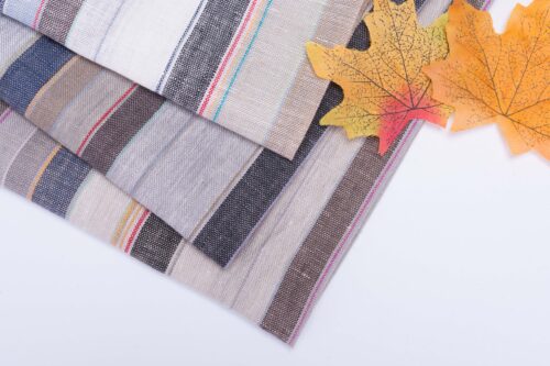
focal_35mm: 52
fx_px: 802
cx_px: 275
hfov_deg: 37.9
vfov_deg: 25.7
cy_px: 183
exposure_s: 1/125
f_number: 11
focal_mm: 35
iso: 100
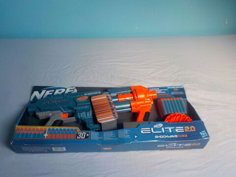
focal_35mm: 30
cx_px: 118
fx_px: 205
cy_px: 88
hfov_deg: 60.0
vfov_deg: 46.8
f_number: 3.3
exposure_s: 1/30
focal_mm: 4.1
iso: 160
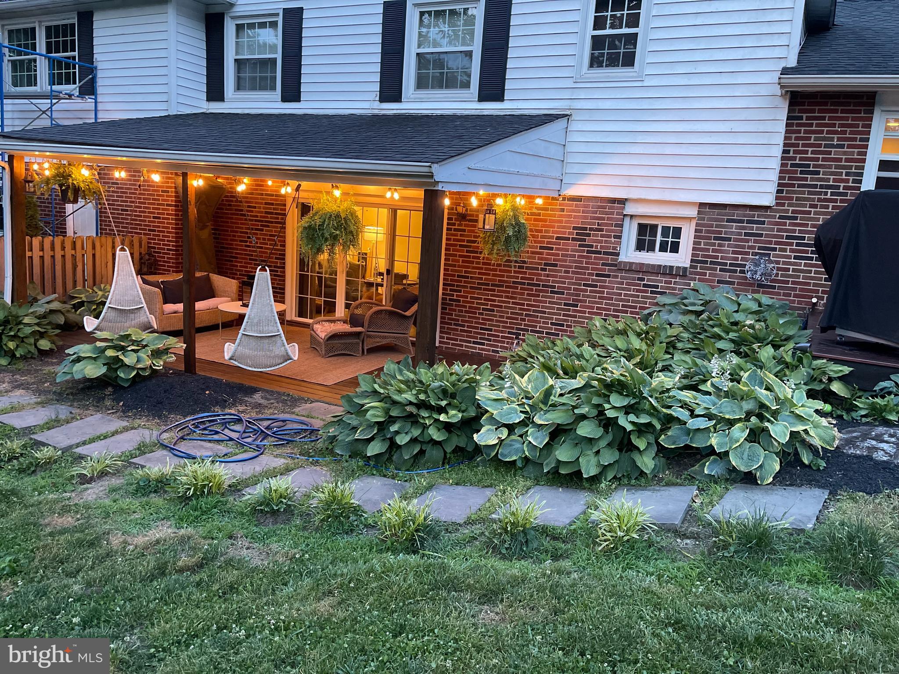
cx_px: 450
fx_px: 675
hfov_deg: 67.3
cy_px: 337
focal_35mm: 26
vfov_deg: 53.1
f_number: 1.6
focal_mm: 5.1
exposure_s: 1/40
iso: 500
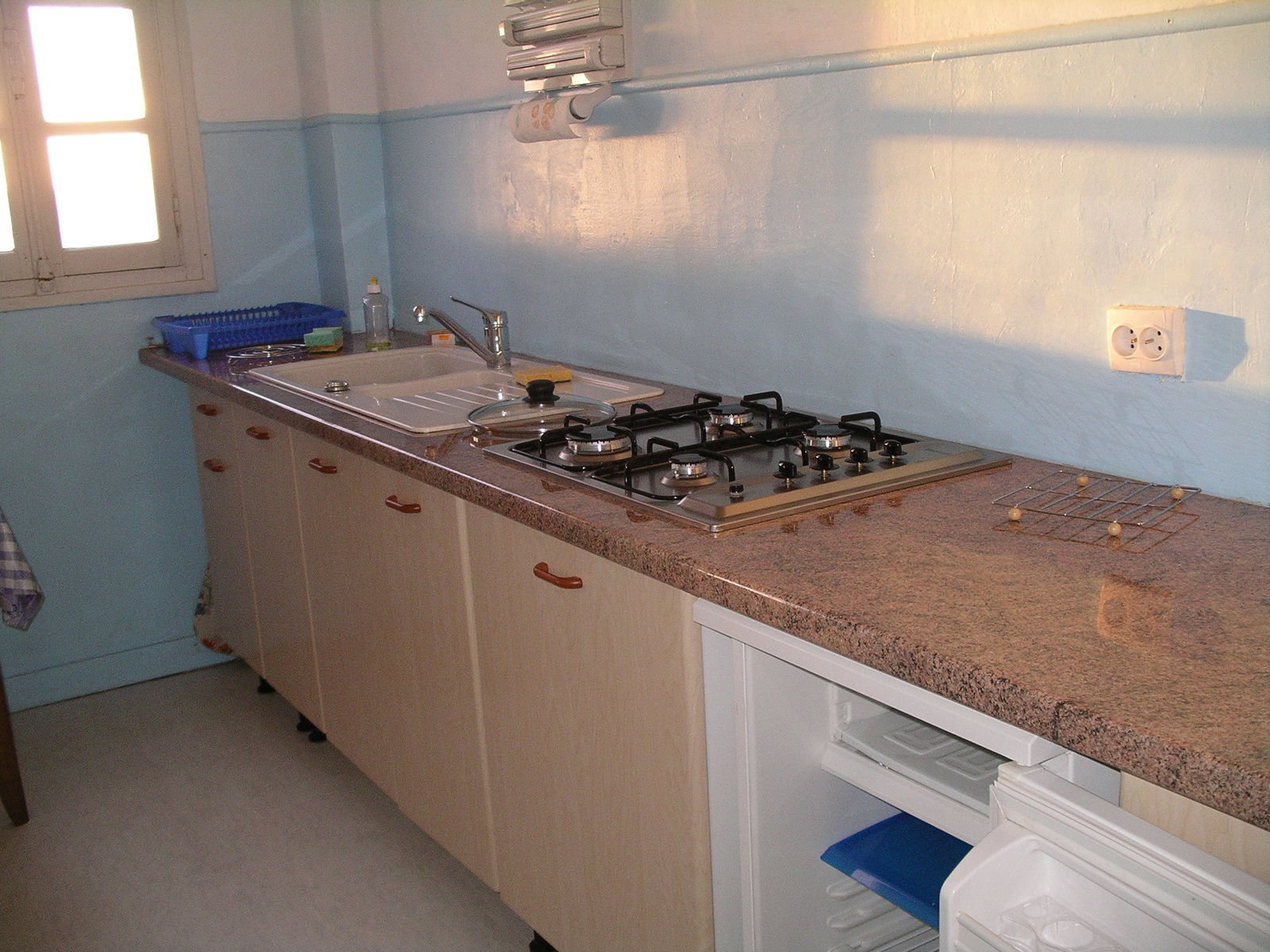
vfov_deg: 38.7
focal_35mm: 37
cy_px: 476
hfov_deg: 50.1
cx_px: 635
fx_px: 1357
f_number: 2.8
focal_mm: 7.8
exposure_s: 1/40
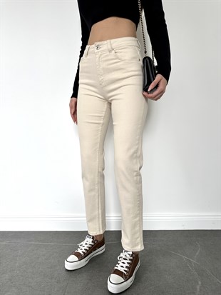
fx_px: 204
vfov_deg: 71.6
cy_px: 148
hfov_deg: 56.8
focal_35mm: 24
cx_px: 110
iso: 80
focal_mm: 6.86
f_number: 1.78
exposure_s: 1/266
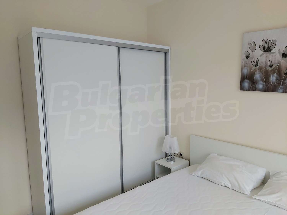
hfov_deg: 67.3
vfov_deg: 53.1
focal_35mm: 26
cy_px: 108
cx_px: 144
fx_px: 216
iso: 100
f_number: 1.7
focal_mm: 3.92
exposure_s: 1/50
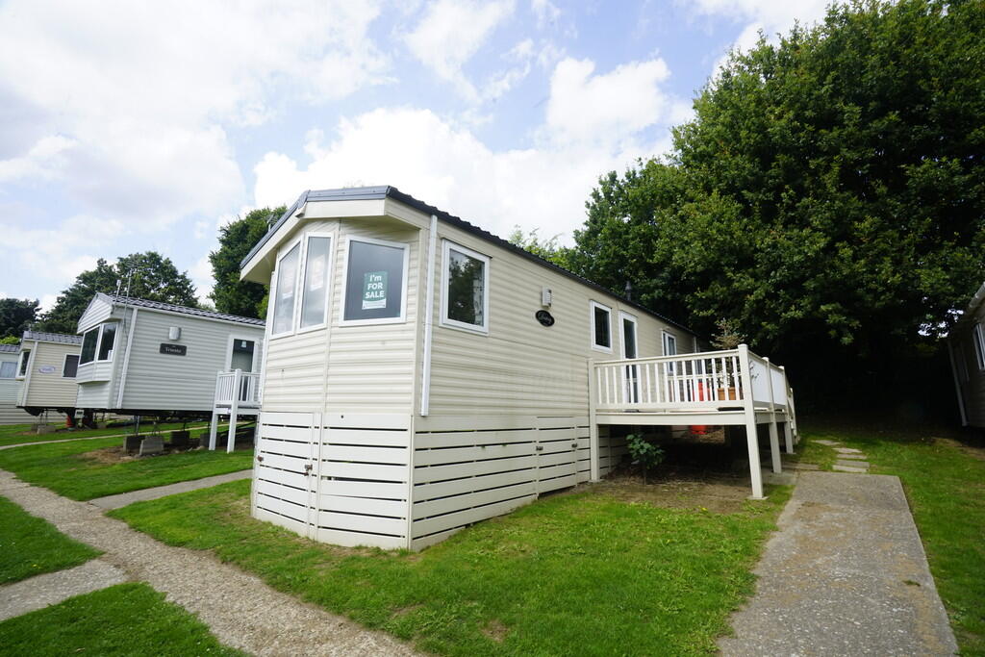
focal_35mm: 16
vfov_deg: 73.8
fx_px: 438
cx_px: 492
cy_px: 328
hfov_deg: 96.7
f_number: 18
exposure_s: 1/60
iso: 250
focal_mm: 16
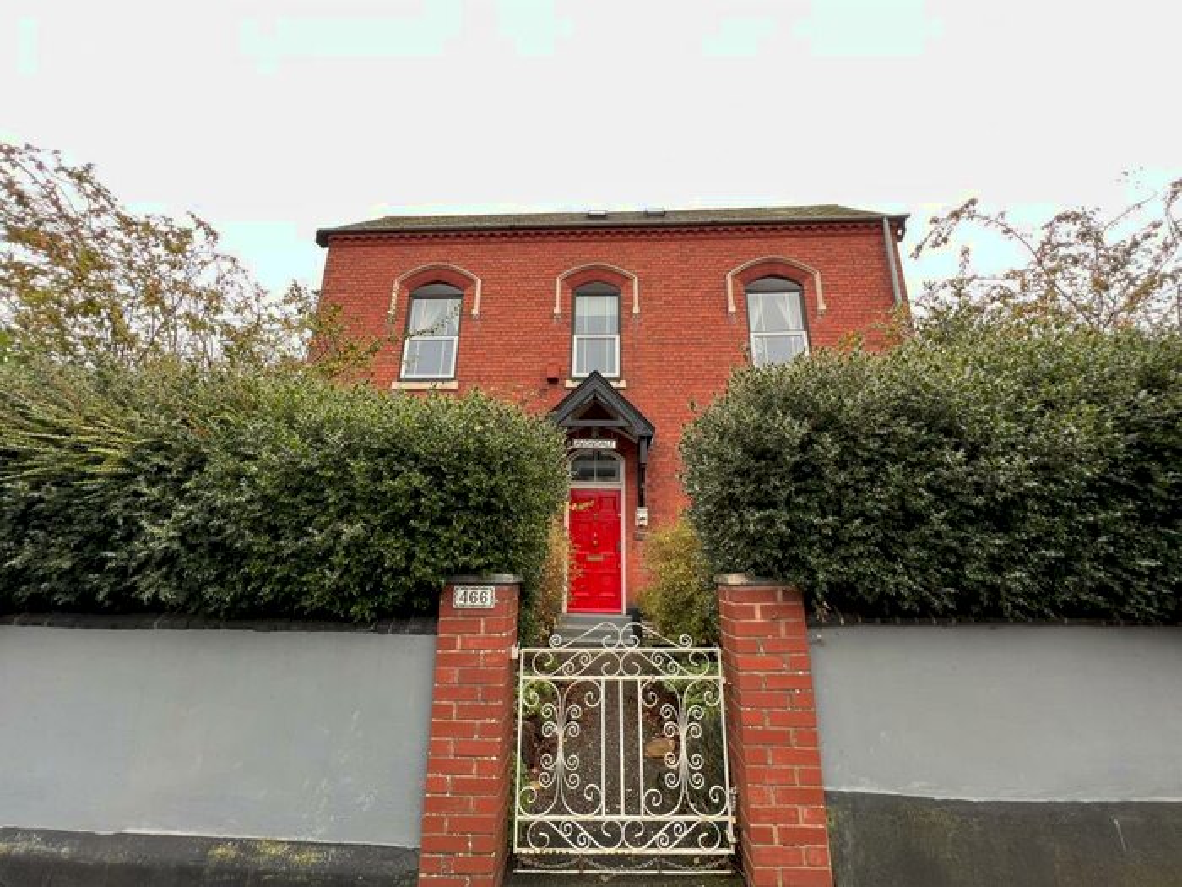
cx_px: 591
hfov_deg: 106.2
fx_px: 444
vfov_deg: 89.9
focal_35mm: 13
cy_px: 444
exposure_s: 1/99
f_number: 1.8
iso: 40
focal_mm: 1.57
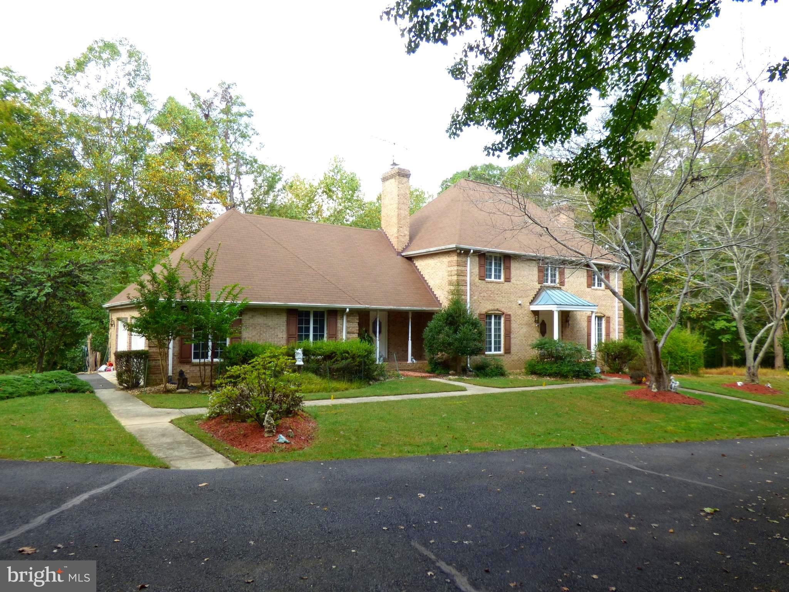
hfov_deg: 73.9
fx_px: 524
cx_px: 394
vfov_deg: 58.9
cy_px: 296
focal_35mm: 23
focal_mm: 4.11
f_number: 3
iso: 100
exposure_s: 1/125
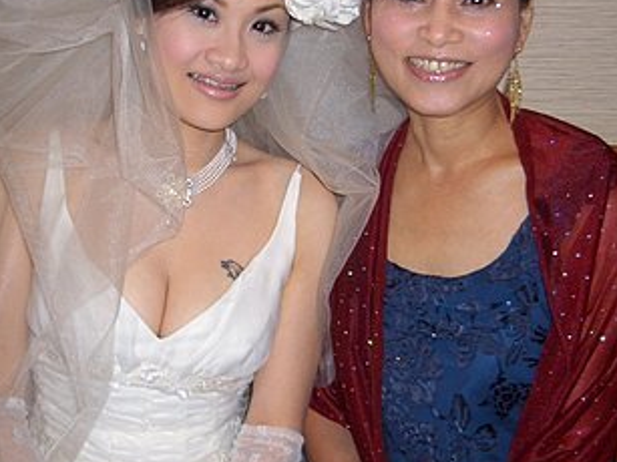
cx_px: 257
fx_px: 1016
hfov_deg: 33.7
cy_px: 186
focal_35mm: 57
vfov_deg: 25.6
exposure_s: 1/60
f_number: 2.6
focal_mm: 5.8
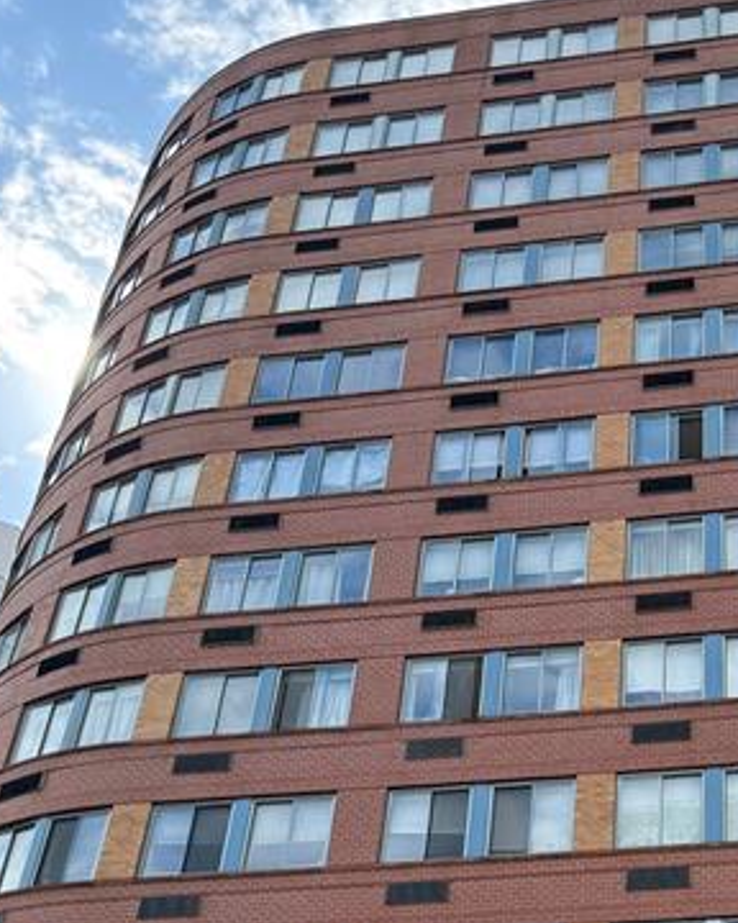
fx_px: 1365
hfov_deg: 29.1
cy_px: 923
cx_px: 659
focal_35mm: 50
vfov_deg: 34.0
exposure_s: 1/1524
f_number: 1.78
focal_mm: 6.76
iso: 80
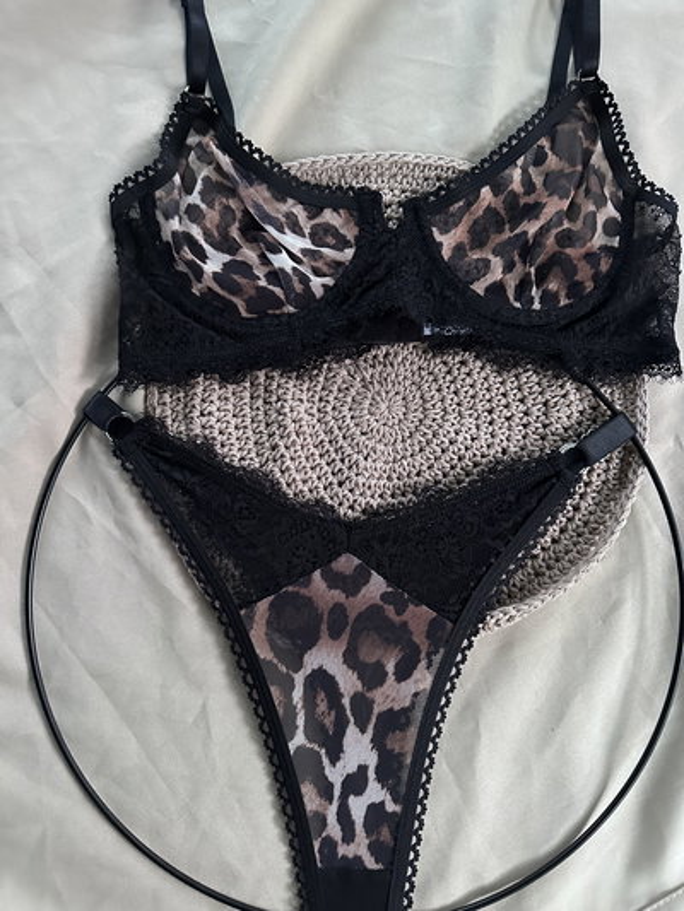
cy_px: 456
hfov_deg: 56.8
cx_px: 342
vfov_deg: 71.6
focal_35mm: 24
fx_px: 632
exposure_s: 1/40
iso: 1000
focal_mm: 6.86
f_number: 1.78
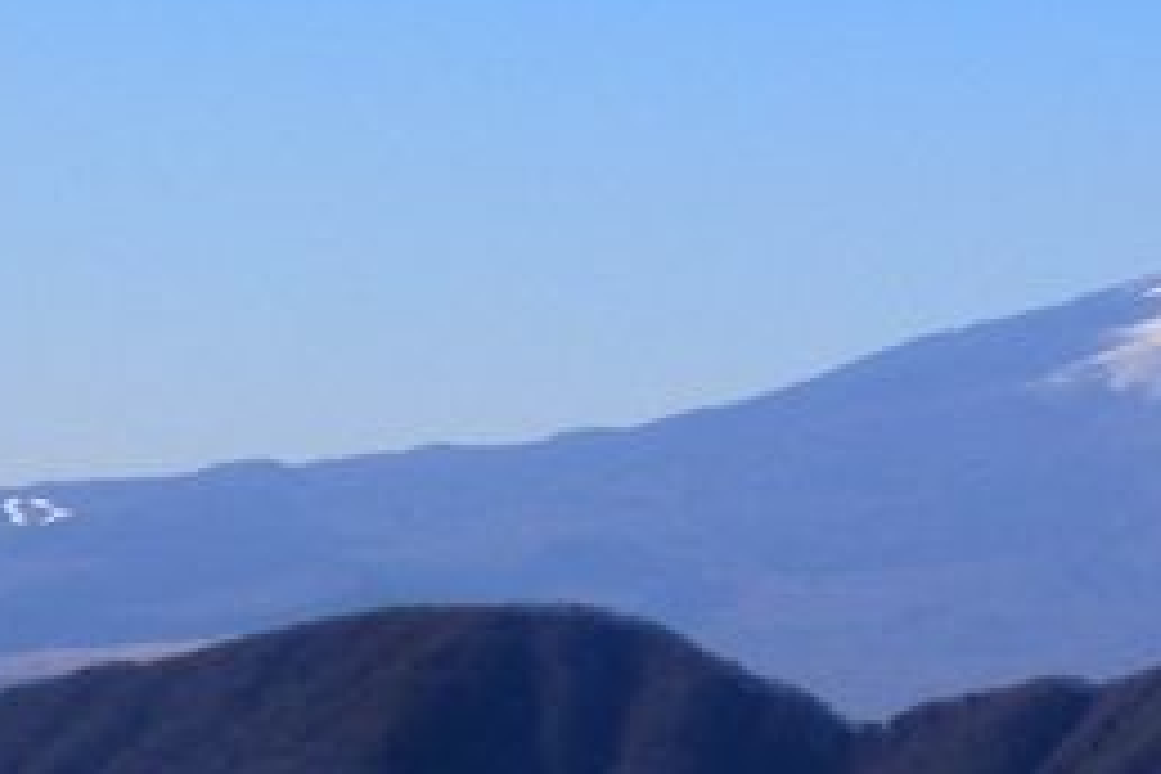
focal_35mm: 258
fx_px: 8320
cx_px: 1386
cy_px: 544
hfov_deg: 7.9
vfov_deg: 5.3
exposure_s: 1/200
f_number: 13.1
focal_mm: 14.4
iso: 80
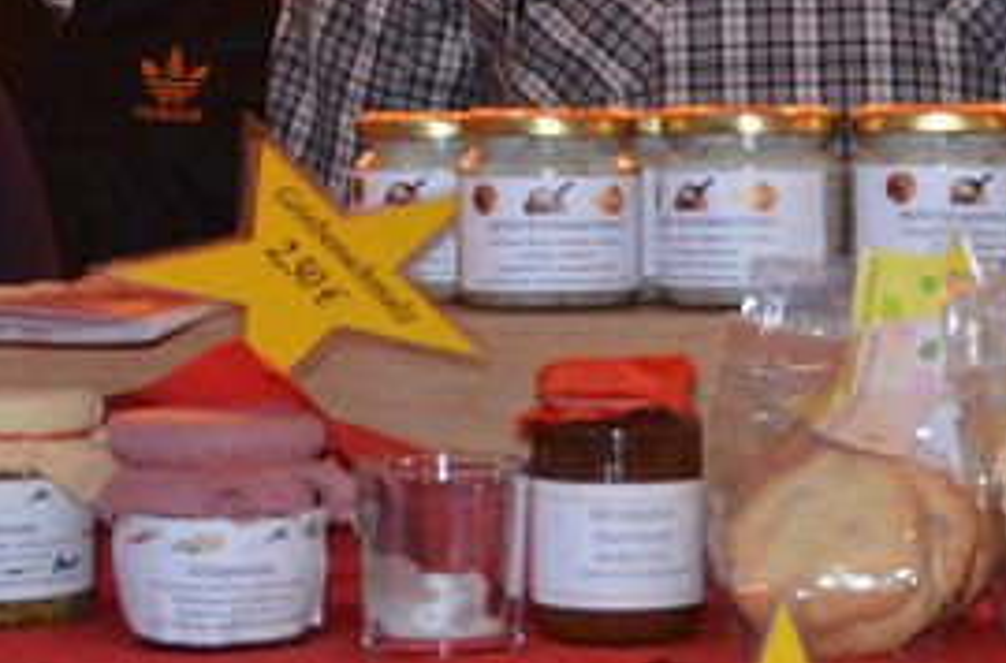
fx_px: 3254
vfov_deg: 11.5
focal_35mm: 117
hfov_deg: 17.5
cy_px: -71
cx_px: 782
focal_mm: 21
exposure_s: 1/60
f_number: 3.8
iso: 2000
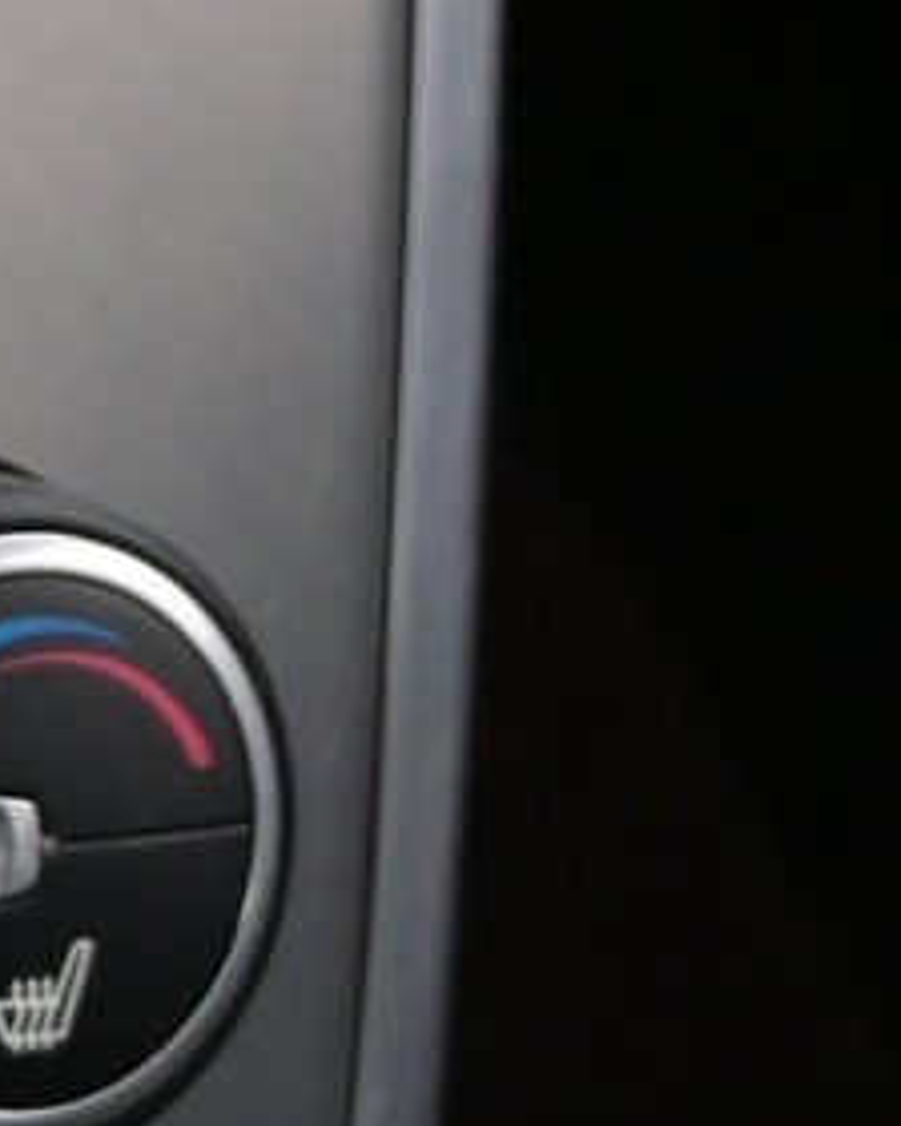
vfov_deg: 8.9
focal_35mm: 216
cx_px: -1524
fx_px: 7202
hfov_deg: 6.7
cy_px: 294
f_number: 4.5
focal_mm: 26.5
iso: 2500
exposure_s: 1/50
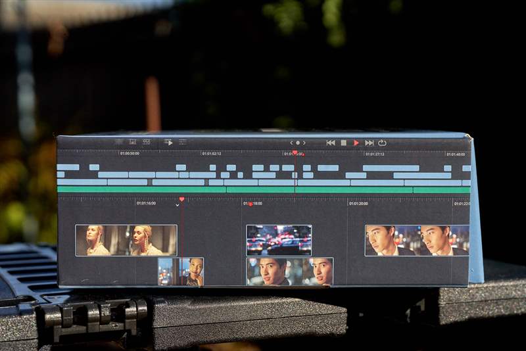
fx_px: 1023
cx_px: 263
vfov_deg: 19.5
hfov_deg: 28.8
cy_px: 176
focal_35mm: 70
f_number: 8
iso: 2500
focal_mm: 70
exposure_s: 1/4000
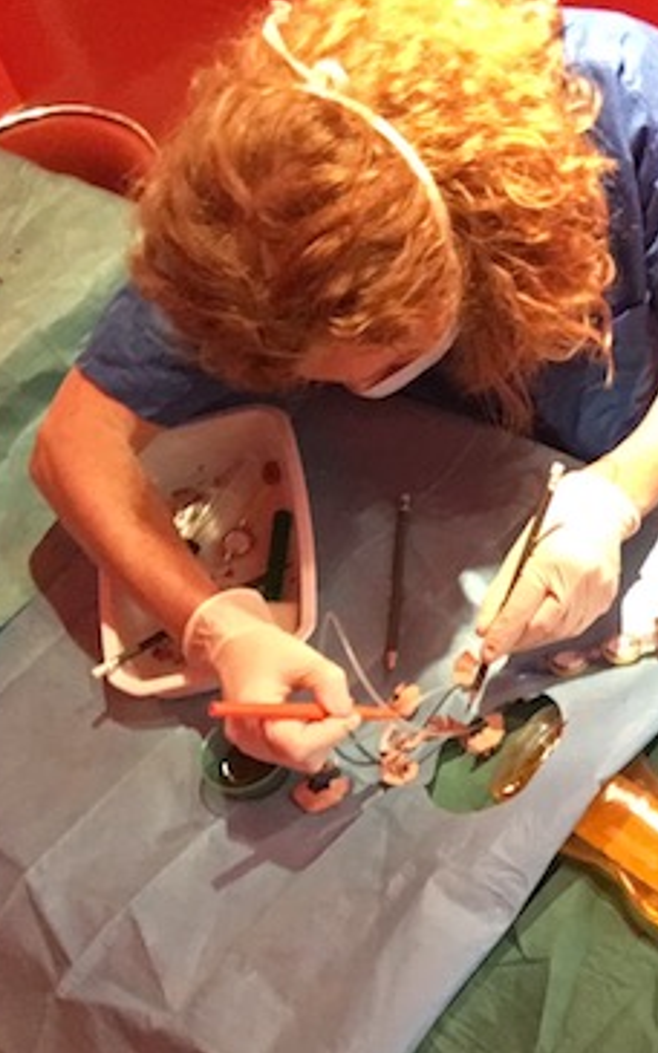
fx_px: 1292
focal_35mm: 45
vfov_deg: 44.4
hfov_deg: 26.8
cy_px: 518
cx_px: 678
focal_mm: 2.65
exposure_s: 1/17
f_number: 2.2
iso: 320
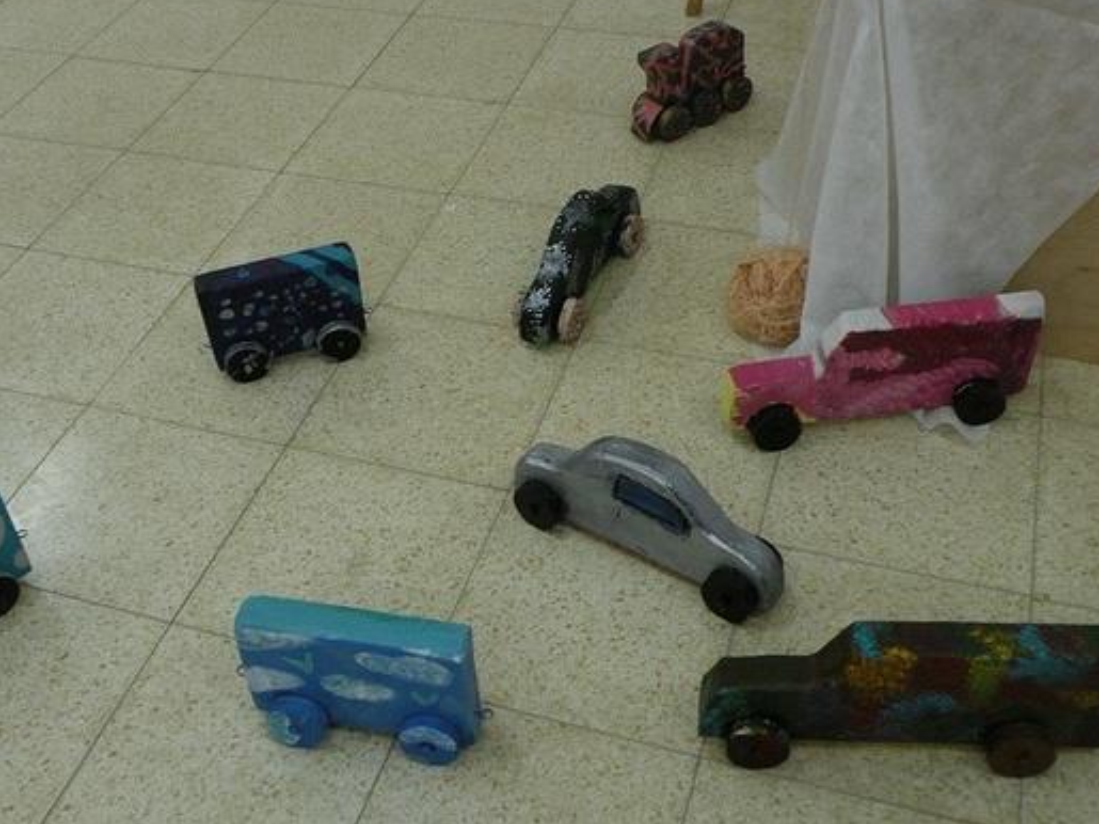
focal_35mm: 41
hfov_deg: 45.7
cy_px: 384
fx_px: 1301
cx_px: 474
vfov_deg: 35.1
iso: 221
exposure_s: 1/74.1
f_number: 3.2
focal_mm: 5.8
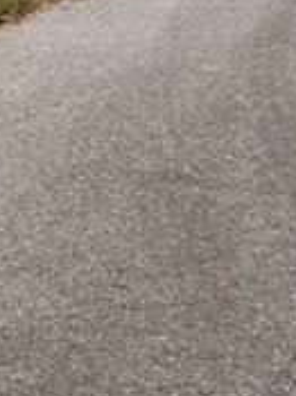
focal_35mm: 158
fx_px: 1804
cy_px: -548
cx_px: -646
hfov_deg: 7.9
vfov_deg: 10.7
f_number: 1.8
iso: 12
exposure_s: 1/1414
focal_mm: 6.4
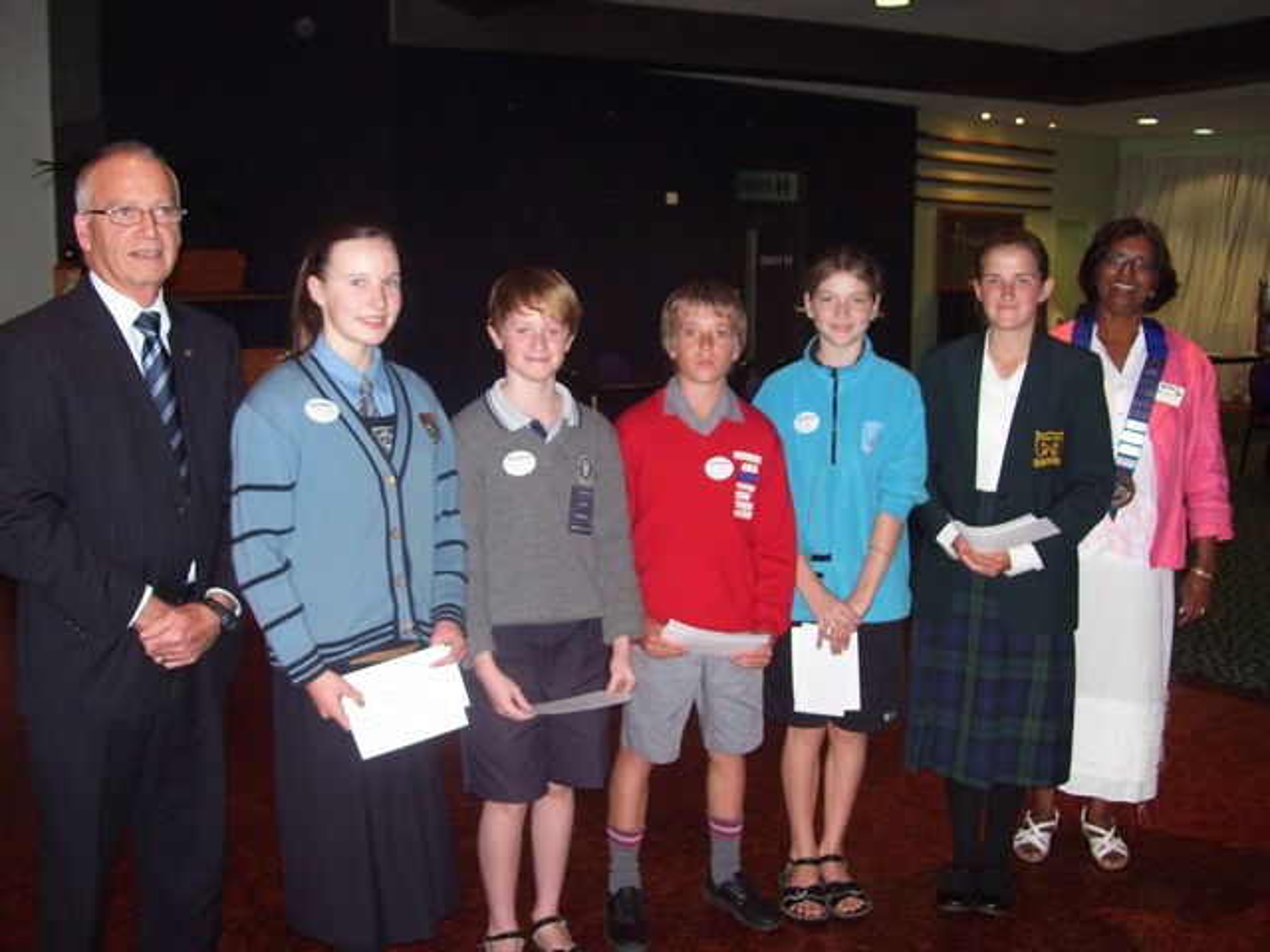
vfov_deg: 39.7
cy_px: 476
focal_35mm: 36
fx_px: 1321
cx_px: 635
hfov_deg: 51.4
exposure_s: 1/60
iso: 200
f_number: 2.7
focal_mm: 6
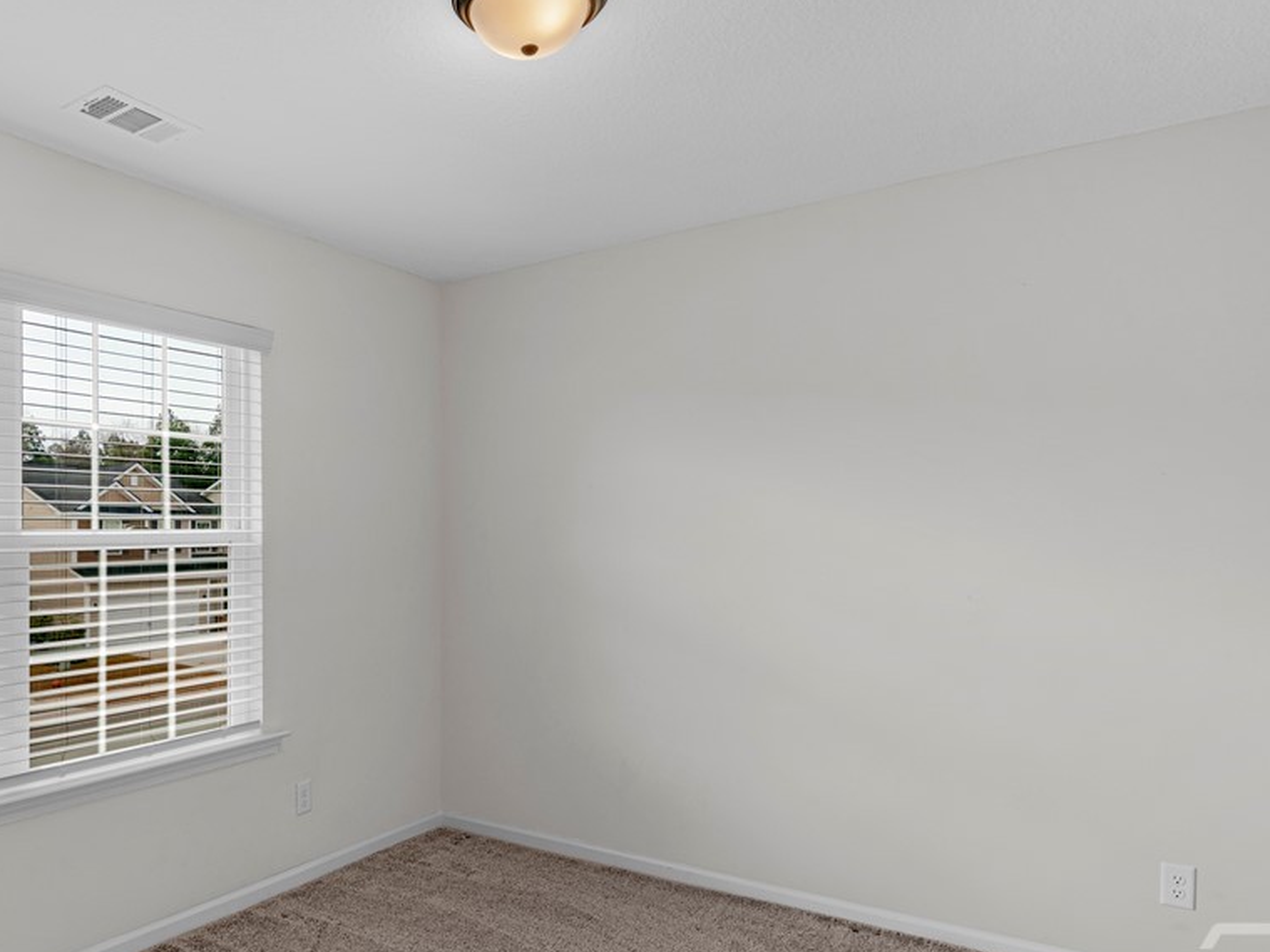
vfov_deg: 59.5
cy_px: 504
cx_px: 443
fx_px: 832
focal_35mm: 23
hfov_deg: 72.9
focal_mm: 11
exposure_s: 1/8
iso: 100
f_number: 7.1
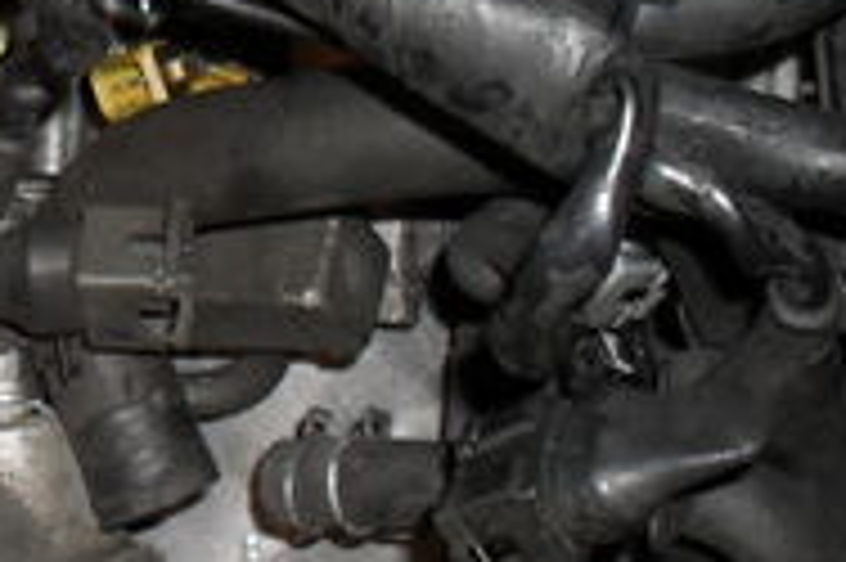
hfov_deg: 15.7
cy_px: 148
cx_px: -256
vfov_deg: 11.0
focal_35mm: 124
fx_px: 2911
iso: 200
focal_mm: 6.3
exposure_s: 1/45
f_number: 3.2
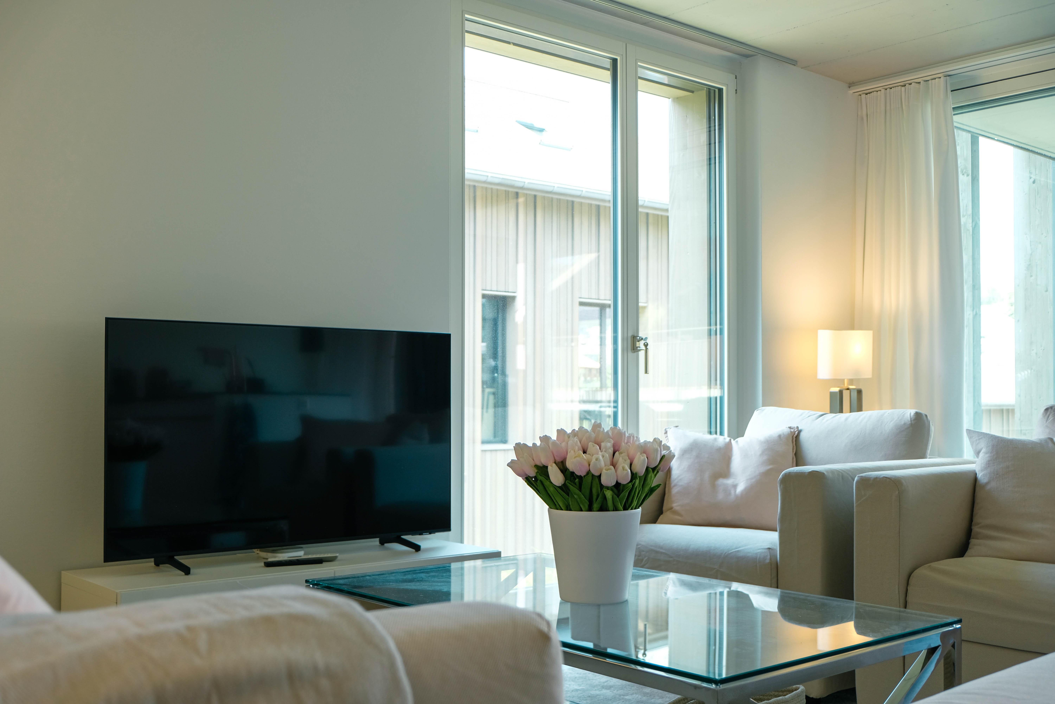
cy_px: 352
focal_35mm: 38
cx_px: 528
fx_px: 1114
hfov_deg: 50.7
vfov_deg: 35.1
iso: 200
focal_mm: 25.4
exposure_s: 1/70
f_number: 3.2
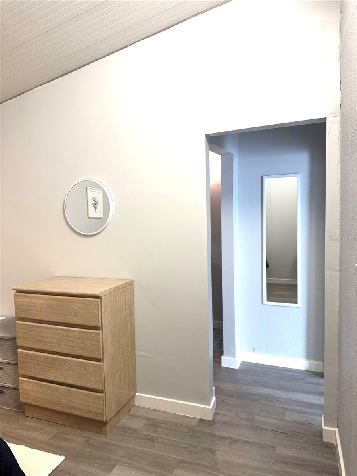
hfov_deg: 56.8
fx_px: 330
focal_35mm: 24
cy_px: 238
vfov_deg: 71.6
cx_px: 178
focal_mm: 6.76
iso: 160
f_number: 1.78
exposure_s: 1/60
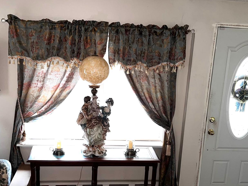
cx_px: 121
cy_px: 115
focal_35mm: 44
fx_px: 315
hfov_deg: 42.9
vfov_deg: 32.7
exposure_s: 1/7
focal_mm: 5.7
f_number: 1.5
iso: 50
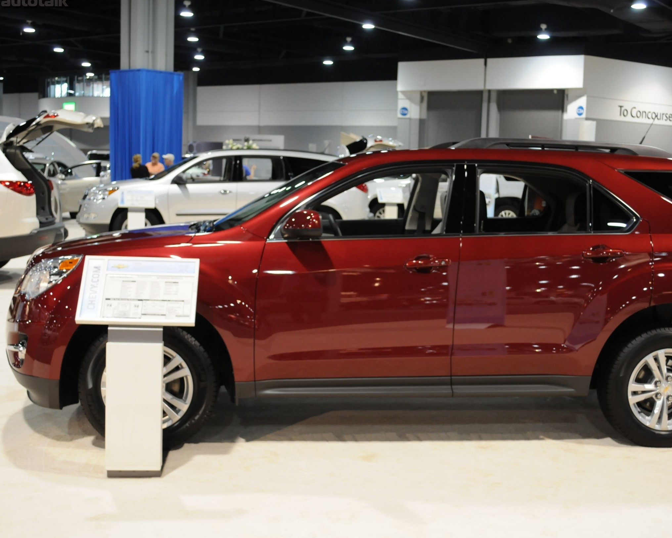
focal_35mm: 45
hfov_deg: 40.9
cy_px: 268
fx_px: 895
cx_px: 408
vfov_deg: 33.4
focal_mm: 26
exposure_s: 1/40
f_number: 4.2
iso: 800
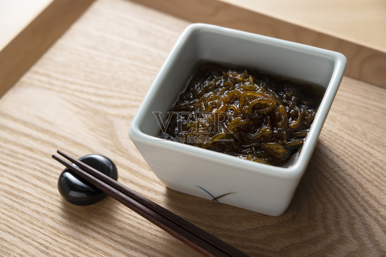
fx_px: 922
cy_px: 128
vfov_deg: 15.9
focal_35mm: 86
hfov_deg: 23.6
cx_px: 193
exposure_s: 1/125
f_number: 6.3
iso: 100
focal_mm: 86
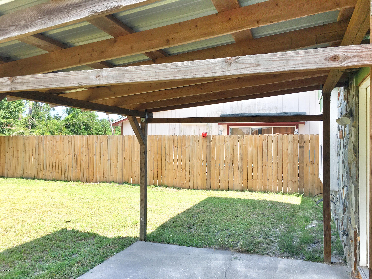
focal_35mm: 29
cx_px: 186
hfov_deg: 61.7
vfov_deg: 48.2
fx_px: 312
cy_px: 140
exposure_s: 1/527
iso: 25
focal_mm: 4.15
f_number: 2.2
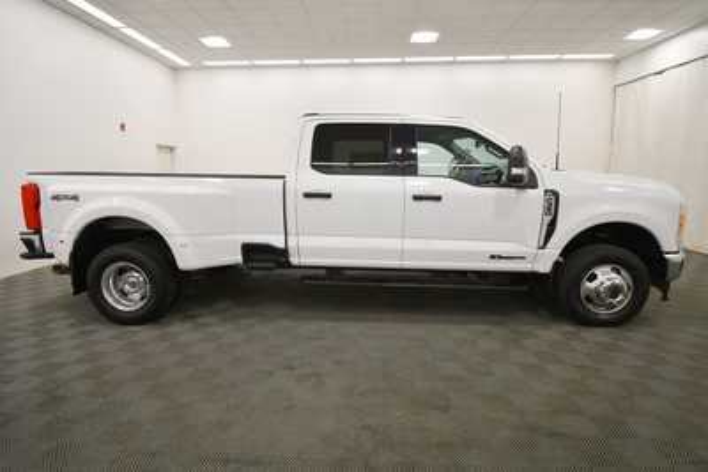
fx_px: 354
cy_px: 236
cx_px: 354
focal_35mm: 18
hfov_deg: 90.0
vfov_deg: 67.4
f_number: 4.8
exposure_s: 1/250
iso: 720
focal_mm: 12
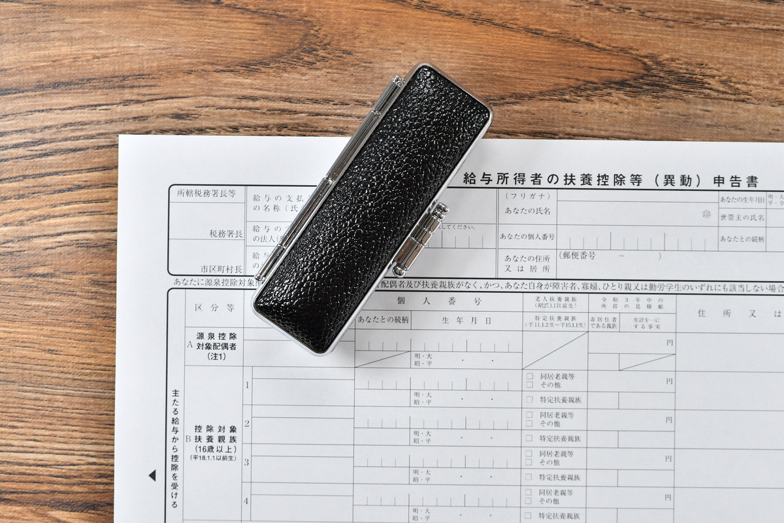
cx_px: 392
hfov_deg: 22.6
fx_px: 1960
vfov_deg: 15.2
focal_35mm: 90
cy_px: 262
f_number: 7.1
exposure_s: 1/100
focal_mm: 60
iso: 360
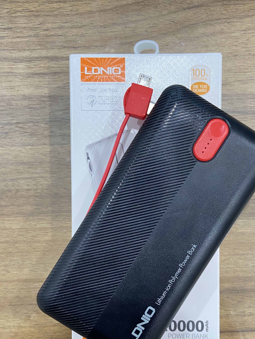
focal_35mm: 34
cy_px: 215
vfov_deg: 53.3
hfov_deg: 41.6
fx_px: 334
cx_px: 150
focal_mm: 4.25
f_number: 1.8
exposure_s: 1/50
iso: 200
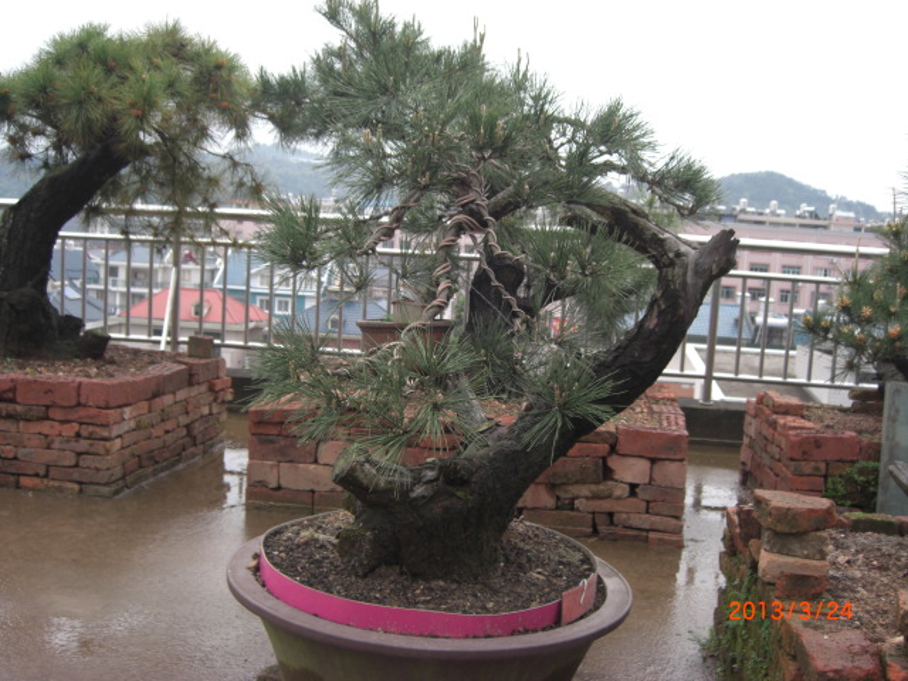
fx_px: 997
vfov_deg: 37.7
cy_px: 340
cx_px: 454
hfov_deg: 49.0
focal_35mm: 38
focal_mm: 7.9
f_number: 2.8
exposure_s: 1/200
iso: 80
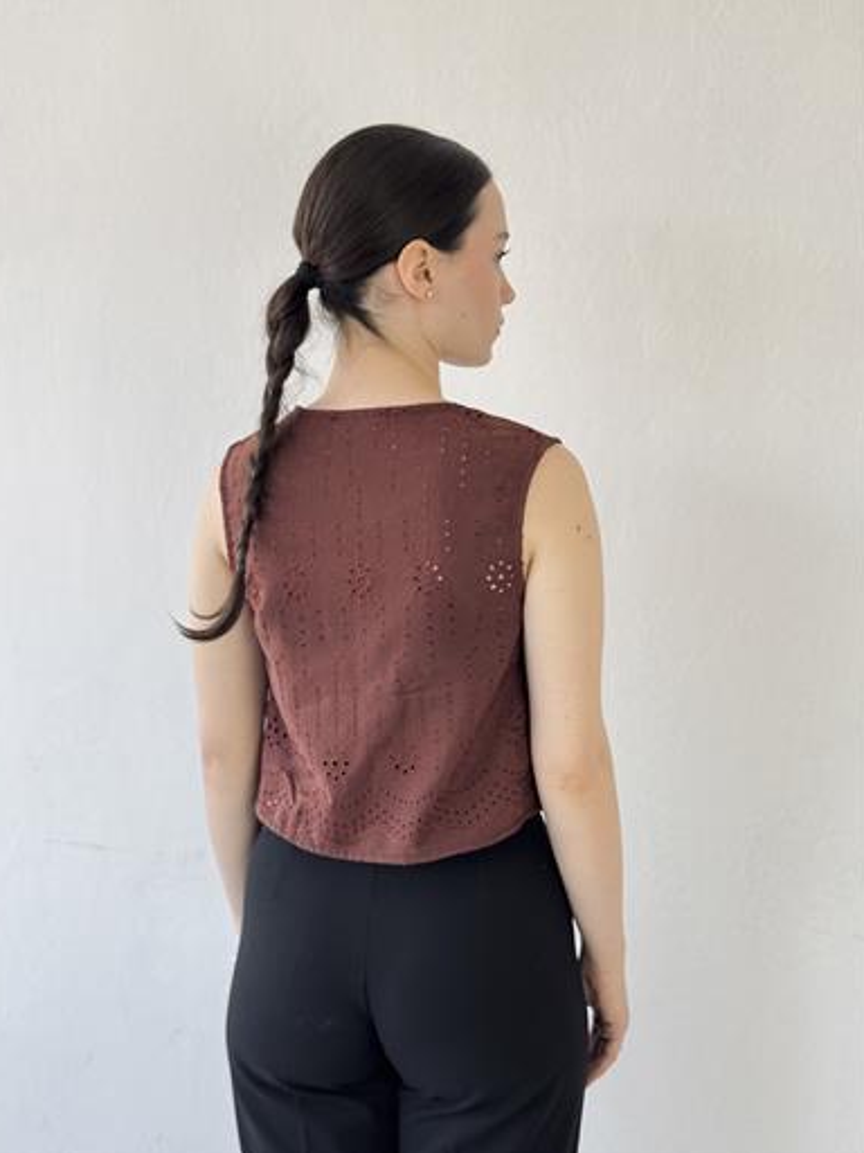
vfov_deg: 38.2
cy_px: 562
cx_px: 421
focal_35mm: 50
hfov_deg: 29.1
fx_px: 1664
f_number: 1.78
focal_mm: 6.76
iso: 50
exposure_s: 1/100
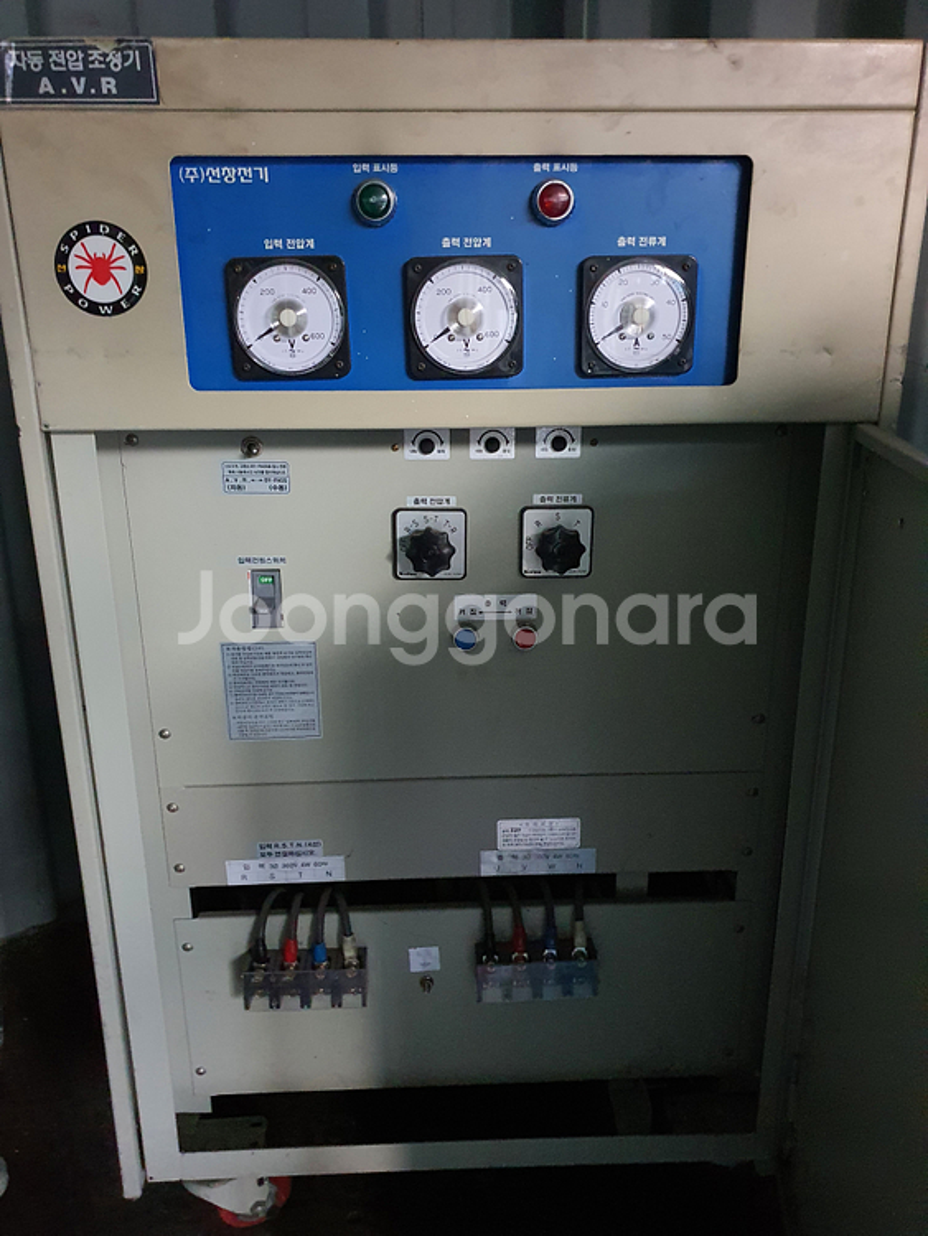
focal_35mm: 26
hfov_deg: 53.1
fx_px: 929
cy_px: 618
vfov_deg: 67.3
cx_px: 464
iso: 640
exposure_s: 1/10
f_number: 1.5
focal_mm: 4.3
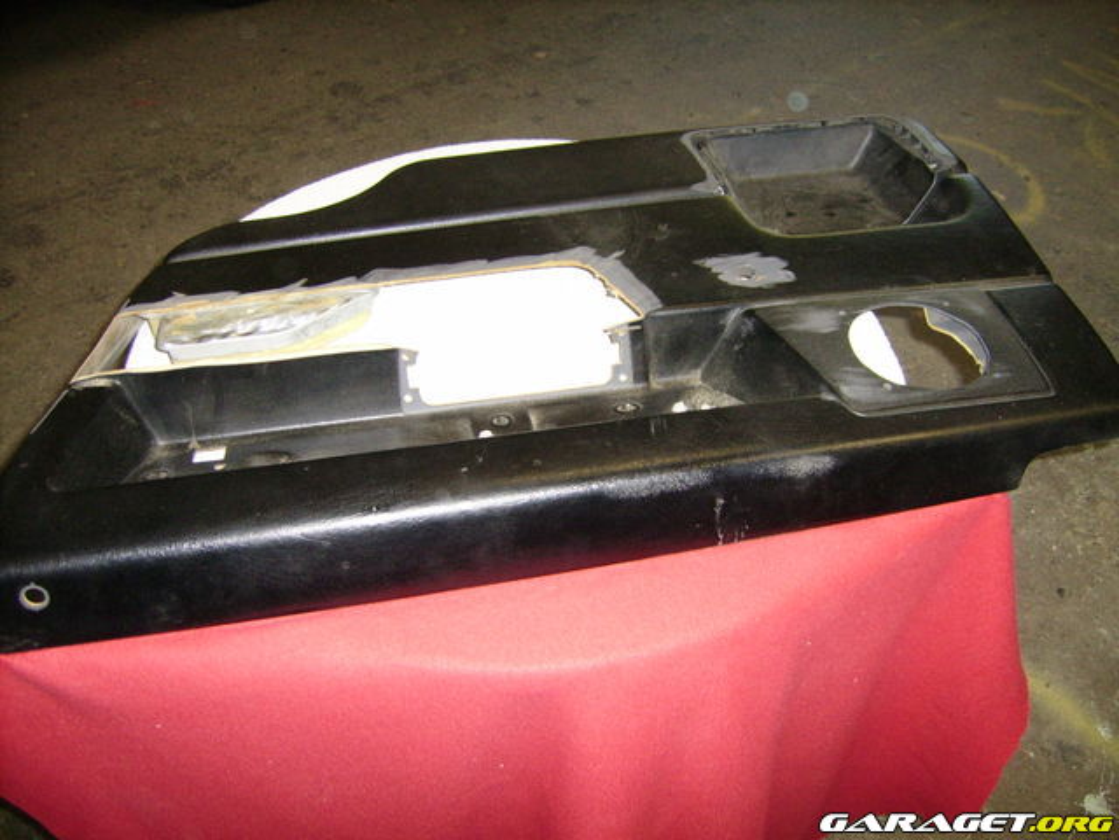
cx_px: 560
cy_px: 420
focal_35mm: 35
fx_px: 1131
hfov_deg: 52.6
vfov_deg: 40.7
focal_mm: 5.95
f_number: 2.8
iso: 218
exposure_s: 1/30
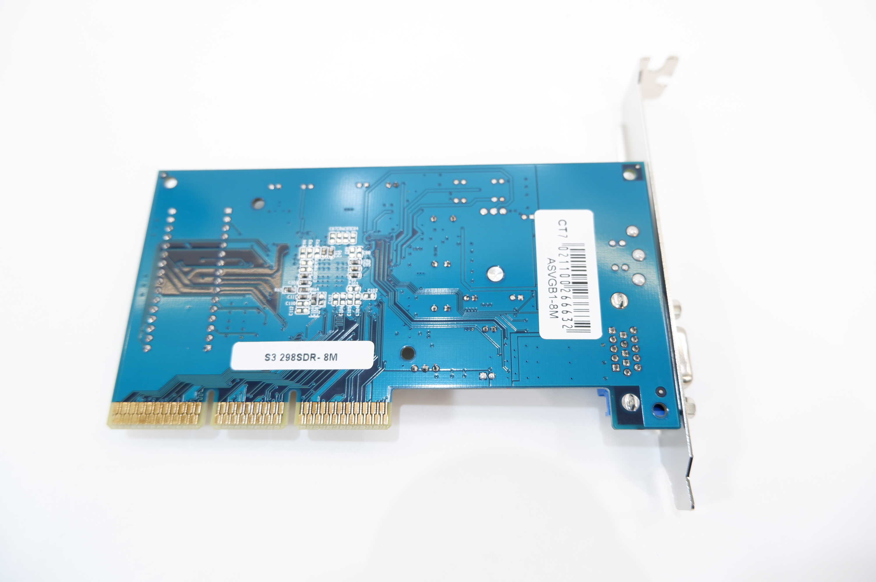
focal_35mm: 23
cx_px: 438
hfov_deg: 76.1
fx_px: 559
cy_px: 291
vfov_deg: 55.0
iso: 200
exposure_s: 1/58
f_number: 3.5
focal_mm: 15
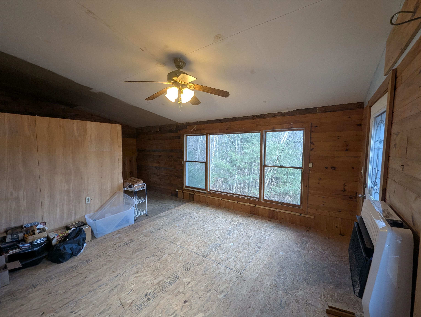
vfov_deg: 90.1
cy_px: 158
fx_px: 158
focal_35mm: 13
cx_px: 210
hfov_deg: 106.1
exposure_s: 1/60
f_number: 2.2
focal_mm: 1.95
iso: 66
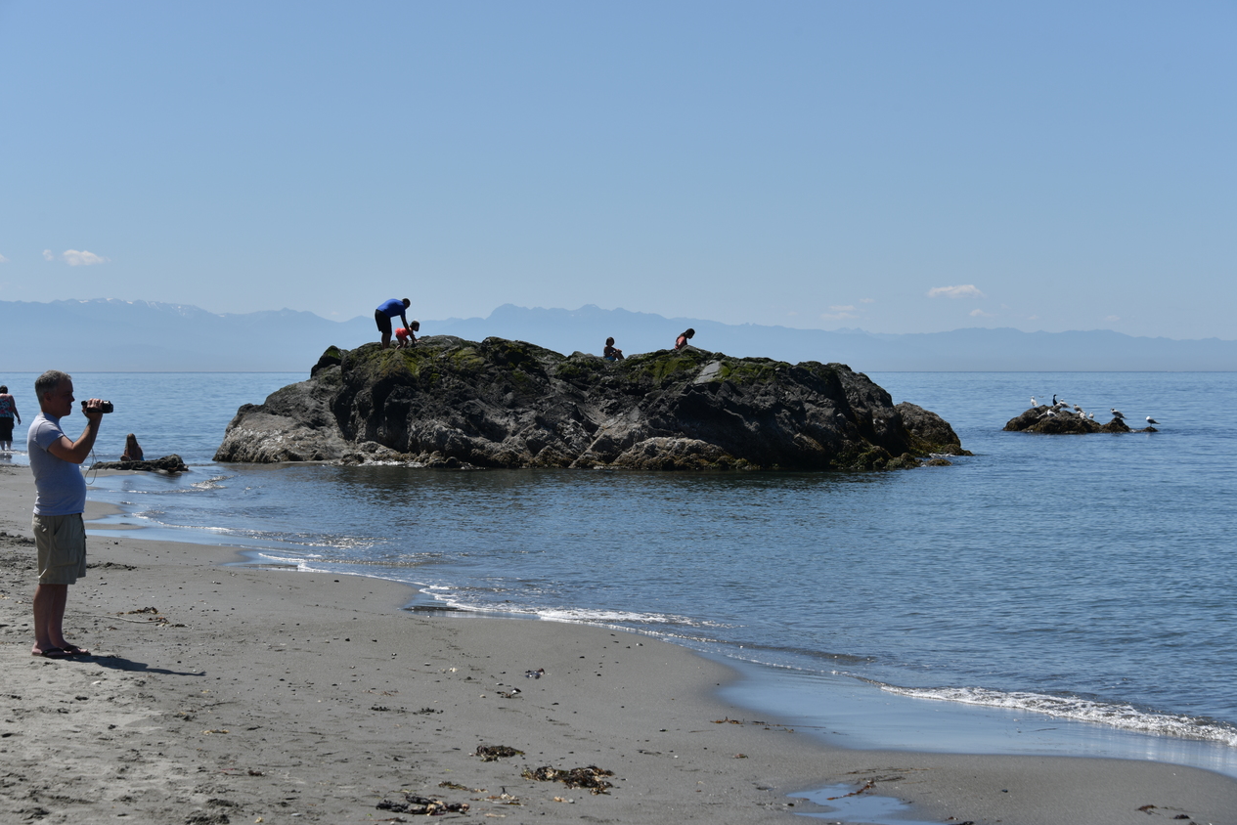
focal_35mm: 86
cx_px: 614
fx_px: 2956
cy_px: 412
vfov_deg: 15.9
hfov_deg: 23.6
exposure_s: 1/320
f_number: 10
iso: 100
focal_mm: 85
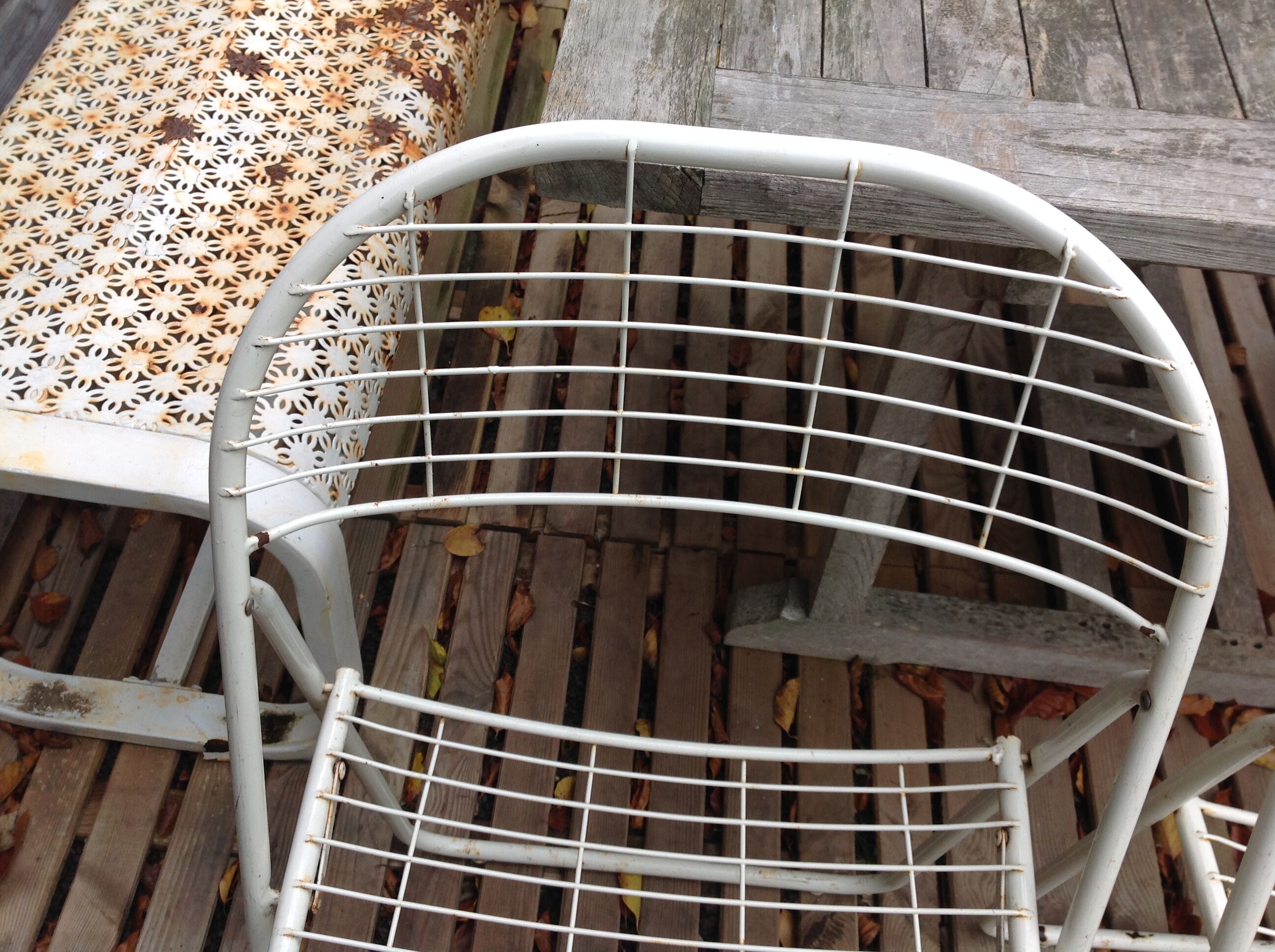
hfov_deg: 52.7
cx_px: 638
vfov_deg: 40.6
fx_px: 1287
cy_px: 476
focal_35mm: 35
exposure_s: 1/125
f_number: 2.4
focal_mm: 4.28
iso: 50
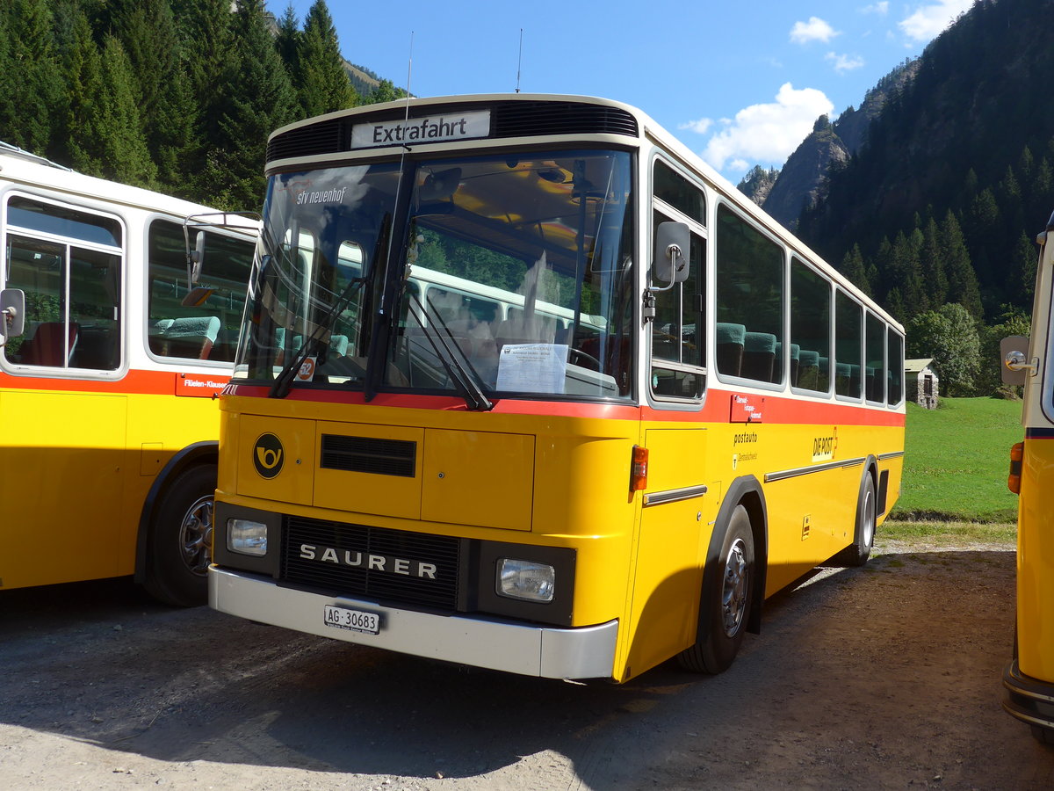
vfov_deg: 45.4
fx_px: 944
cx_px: 527
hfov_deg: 58.4
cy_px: 396
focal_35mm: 31
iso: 80
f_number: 2.8
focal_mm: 6.5
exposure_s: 1/1000
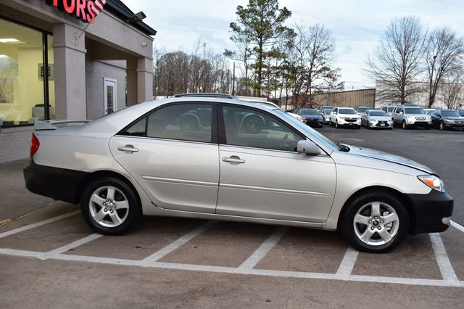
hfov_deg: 62.0
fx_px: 386
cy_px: 154
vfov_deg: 43.6
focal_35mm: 30
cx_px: 232
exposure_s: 1/40
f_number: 7.1
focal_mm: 20
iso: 400
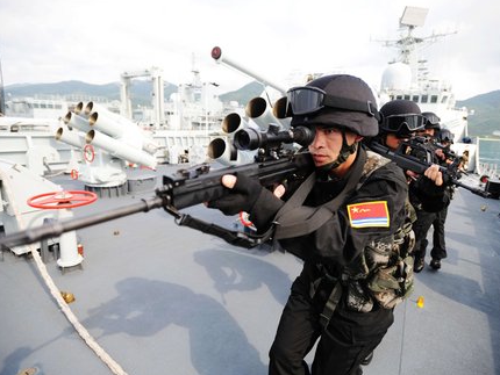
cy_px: 190
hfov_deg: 84.6
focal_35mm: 19
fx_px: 275
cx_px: 250
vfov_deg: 68.7
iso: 200
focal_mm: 17
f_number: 2.8
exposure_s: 1/1000
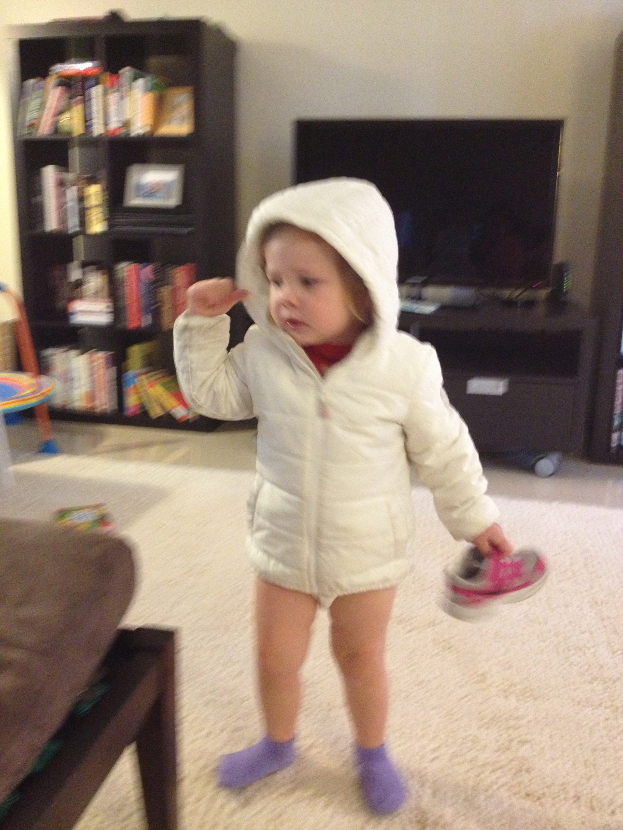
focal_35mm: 35
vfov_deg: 52.6
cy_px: 415
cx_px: 312
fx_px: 840
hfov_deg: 40.7
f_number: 2.4
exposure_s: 1/17
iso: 400
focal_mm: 4.28
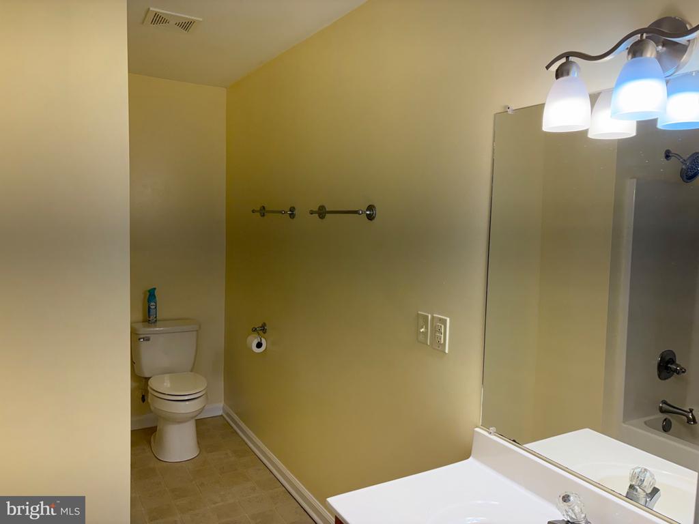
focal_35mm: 26
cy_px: 262
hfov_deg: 67.3
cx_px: 350
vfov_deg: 53.1
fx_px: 525
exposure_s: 1/218
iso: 125
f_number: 1.6
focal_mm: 5.96
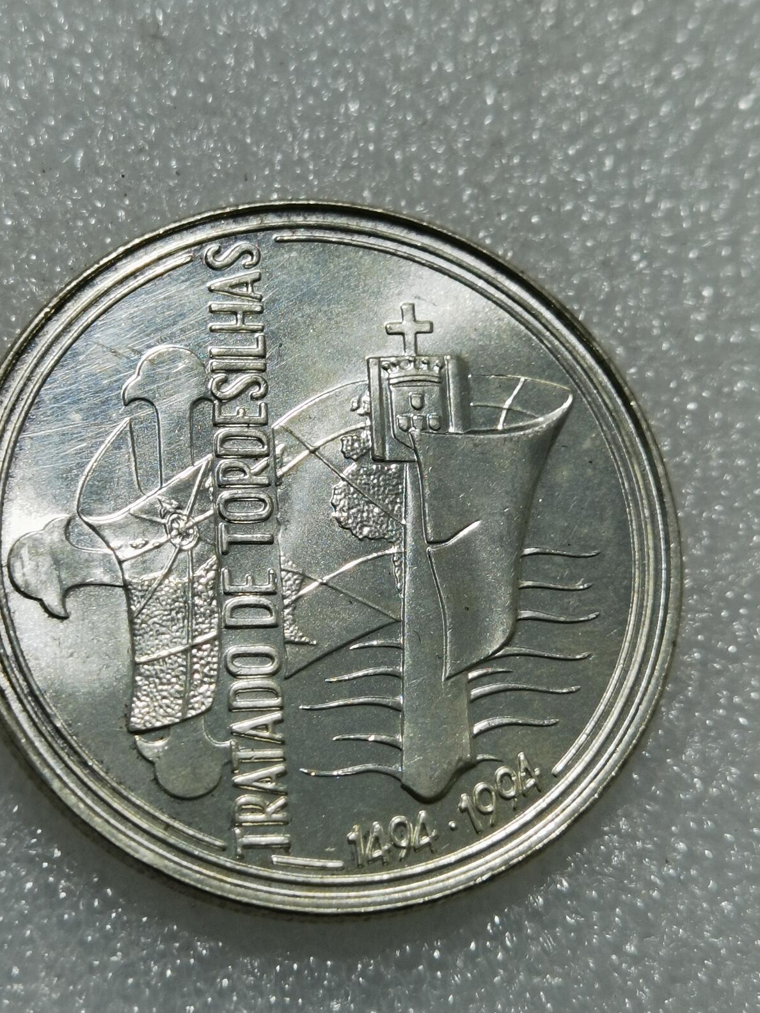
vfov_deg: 26.0
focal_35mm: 75
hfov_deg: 19.6
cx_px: 334
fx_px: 2196
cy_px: 499
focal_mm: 6.67
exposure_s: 1/111
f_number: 1.9
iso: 50
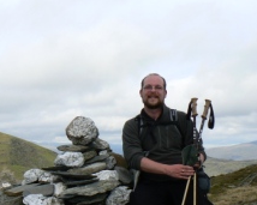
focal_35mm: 71
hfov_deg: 26.4
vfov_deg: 21.3
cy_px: 161
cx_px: 64
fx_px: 540
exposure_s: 1/400
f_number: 6.3
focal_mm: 6
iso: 80
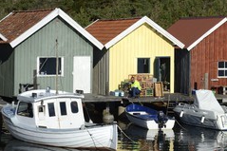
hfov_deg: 16.6
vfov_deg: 11.1
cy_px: 69
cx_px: 166
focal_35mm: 123
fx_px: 775
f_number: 16
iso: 200
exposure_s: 1/250
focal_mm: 70
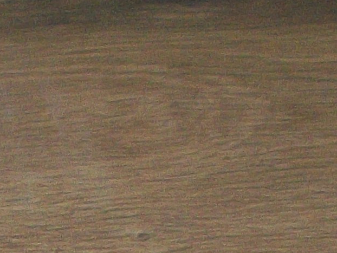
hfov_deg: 8.6
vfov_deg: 6.3
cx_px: -123
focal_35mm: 225
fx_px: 2191
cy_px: 586
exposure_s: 1/60
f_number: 3.1
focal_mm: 6.3
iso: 160
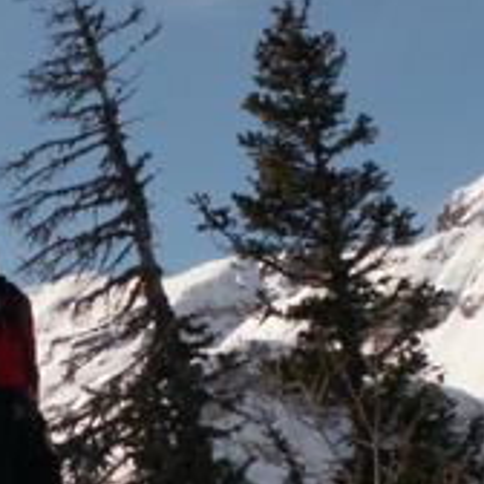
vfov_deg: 8.9
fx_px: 3085
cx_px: 75
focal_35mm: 195
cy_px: 398
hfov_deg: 8.9
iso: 50
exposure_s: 1/800
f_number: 5
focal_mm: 9.7
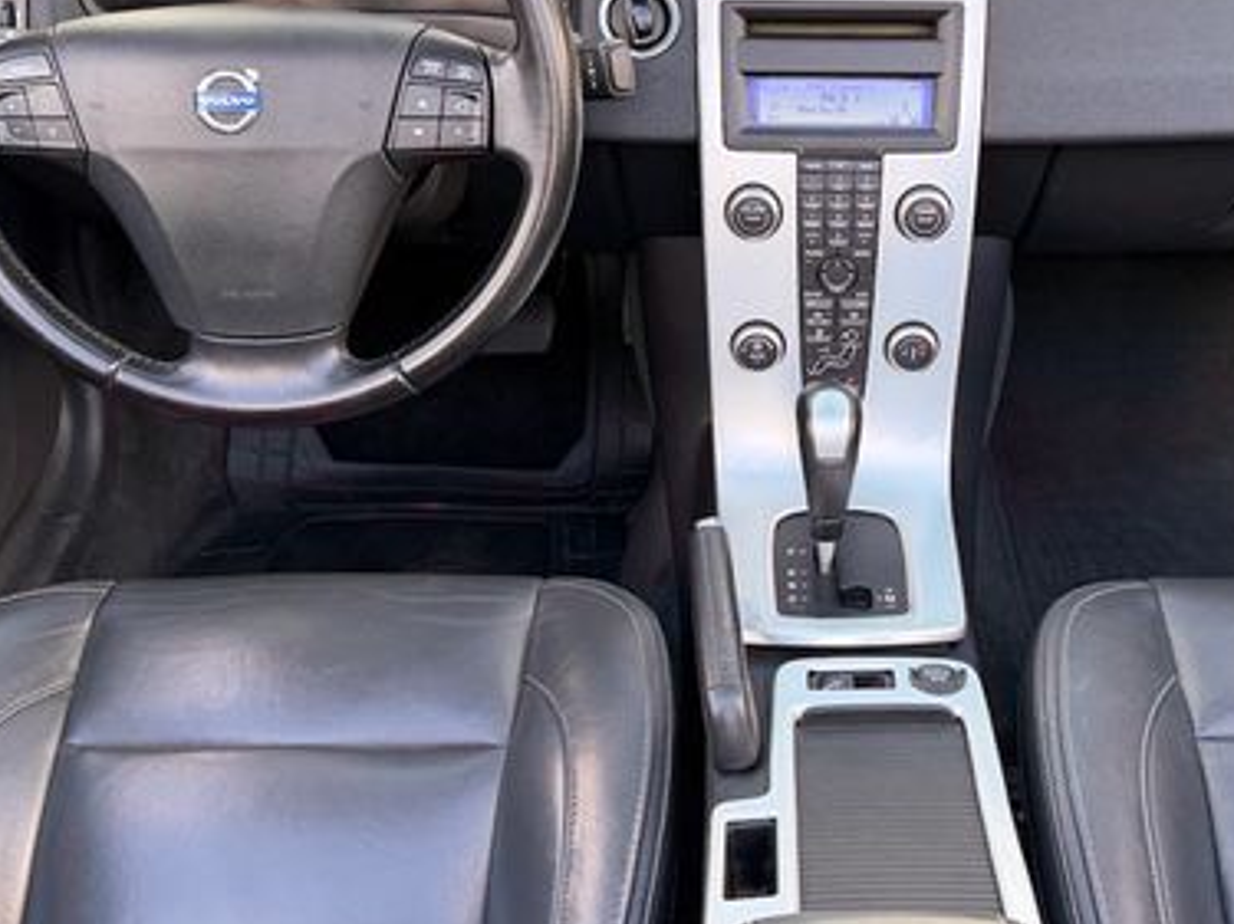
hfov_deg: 45.2
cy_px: 427
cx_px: 806
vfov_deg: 35.1
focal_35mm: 41
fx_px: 1461
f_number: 1.78
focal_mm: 6.76
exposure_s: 1/121
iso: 160
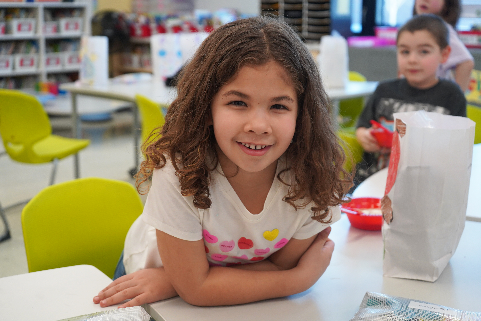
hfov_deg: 39.6
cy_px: 160
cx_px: 240
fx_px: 668
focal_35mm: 50
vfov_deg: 27.0
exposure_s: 1/160
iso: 1600
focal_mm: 50
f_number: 4.5
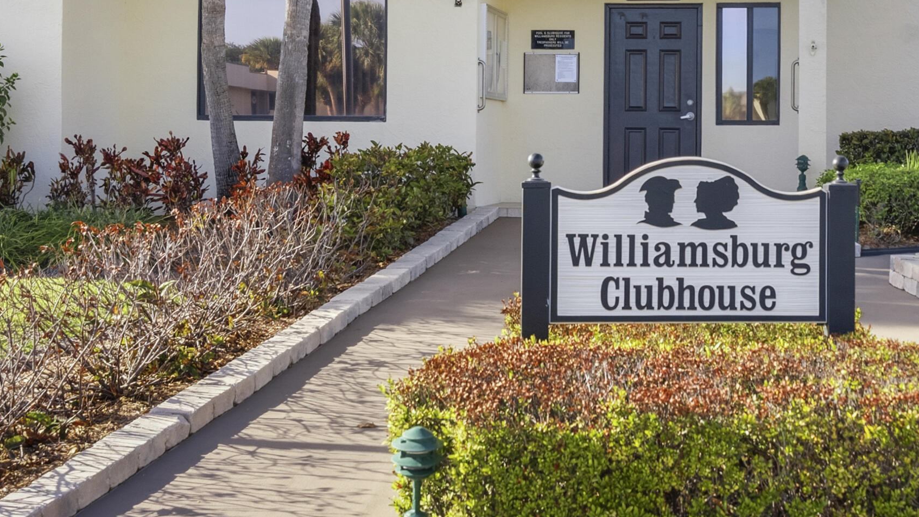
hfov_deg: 31.8
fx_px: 1584
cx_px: 681
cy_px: 122
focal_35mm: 65
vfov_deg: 18.4
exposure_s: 1/250
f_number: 8
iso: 1600
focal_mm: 35
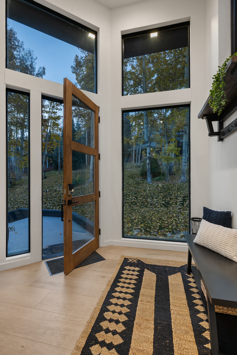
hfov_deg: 70.4
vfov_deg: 93.3
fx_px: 168
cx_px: 118
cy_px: 178
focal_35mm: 17
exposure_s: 1/6
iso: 640
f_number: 7.1
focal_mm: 17
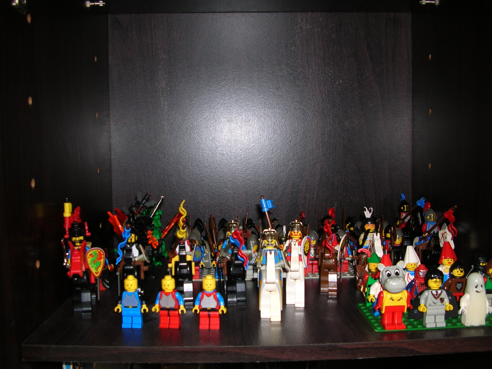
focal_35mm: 35
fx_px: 497
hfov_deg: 52.7
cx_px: 246
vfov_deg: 40.6
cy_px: 184
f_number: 2.8
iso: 50
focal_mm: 5.8
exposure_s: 1/60.1
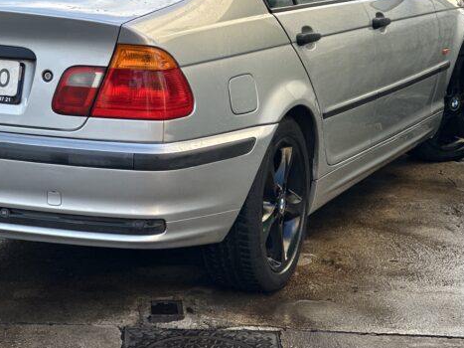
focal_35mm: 132
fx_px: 1769
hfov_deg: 14.9
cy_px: 80
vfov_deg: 11.2
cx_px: 136
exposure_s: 1/121
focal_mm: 9
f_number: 2.8
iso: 32
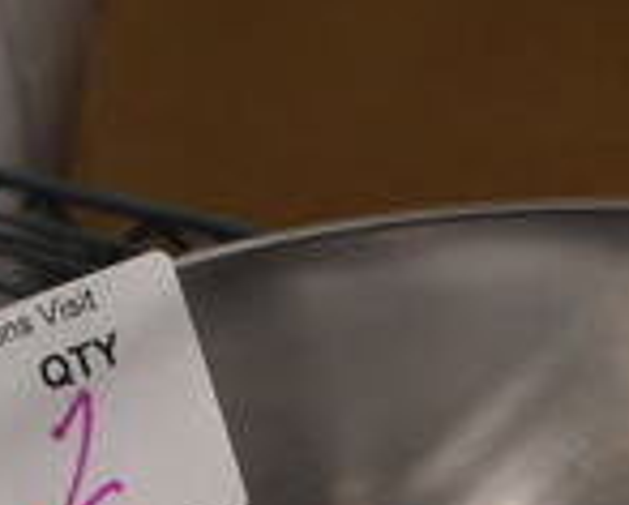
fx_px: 1957
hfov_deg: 18.2
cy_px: 860
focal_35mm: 105
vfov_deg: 13.4
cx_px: 359
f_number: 3.5
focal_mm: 18
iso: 1250
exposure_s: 1/125
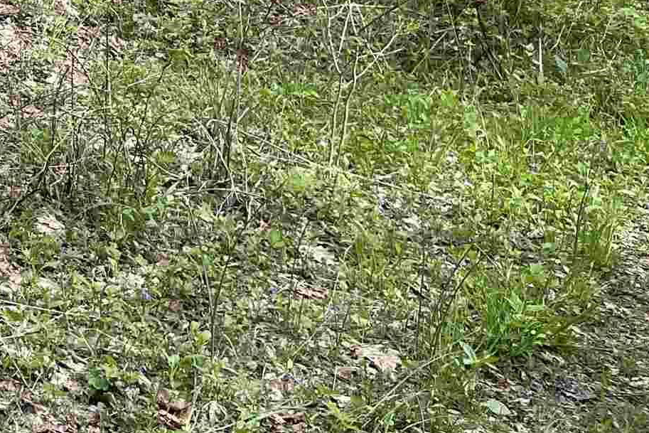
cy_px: -292
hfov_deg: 18.7
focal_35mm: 91
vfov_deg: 13.7
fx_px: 1641
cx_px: -423
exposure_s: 1/812
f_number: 1.6
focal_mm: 4.2
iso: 32
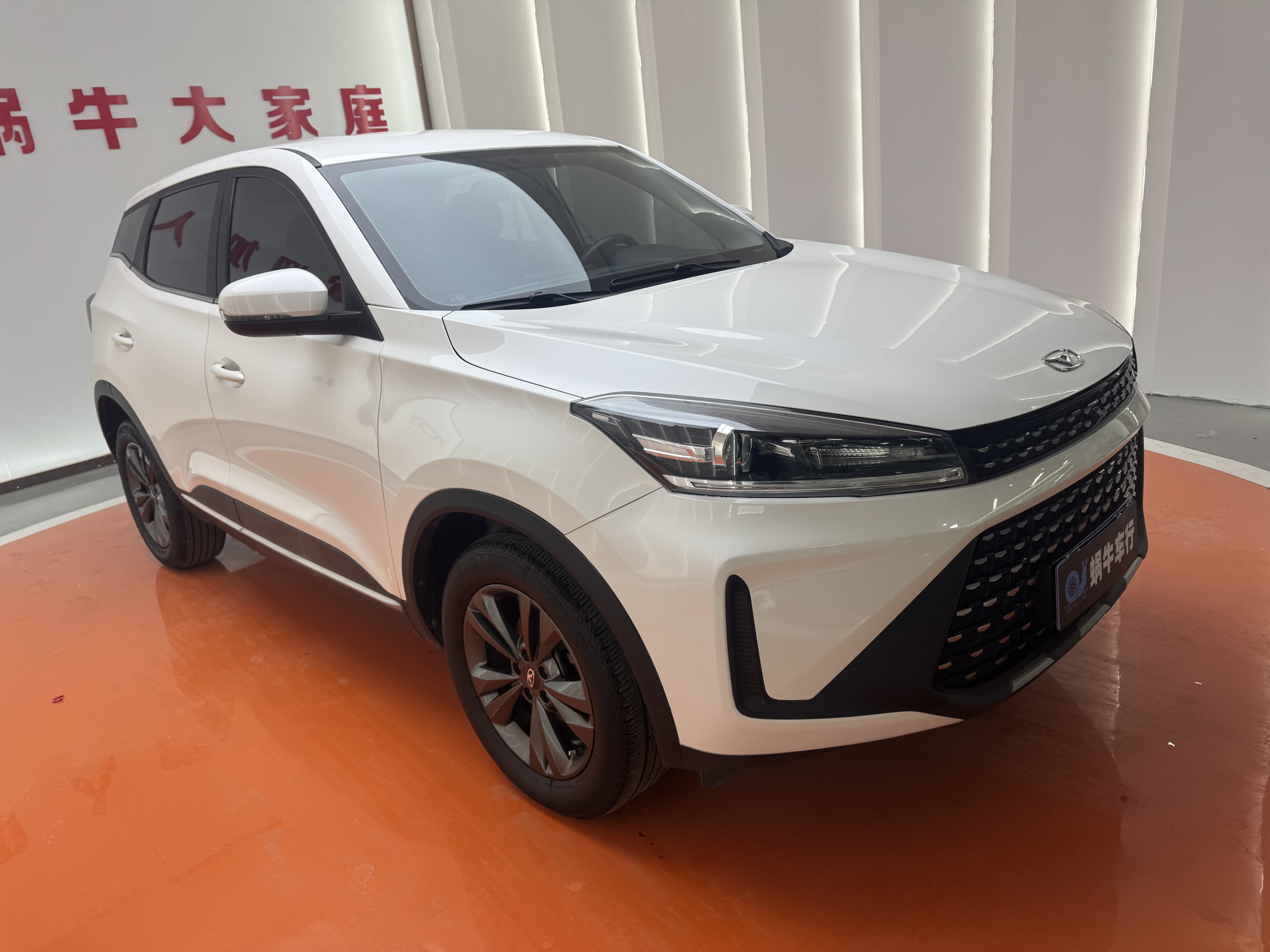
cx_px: 635
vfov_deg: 56.8
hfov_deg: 71.6
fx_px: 881
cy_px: 476
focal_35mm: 24
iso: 64
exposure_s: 1/248
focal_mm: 6.76
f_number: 1.78
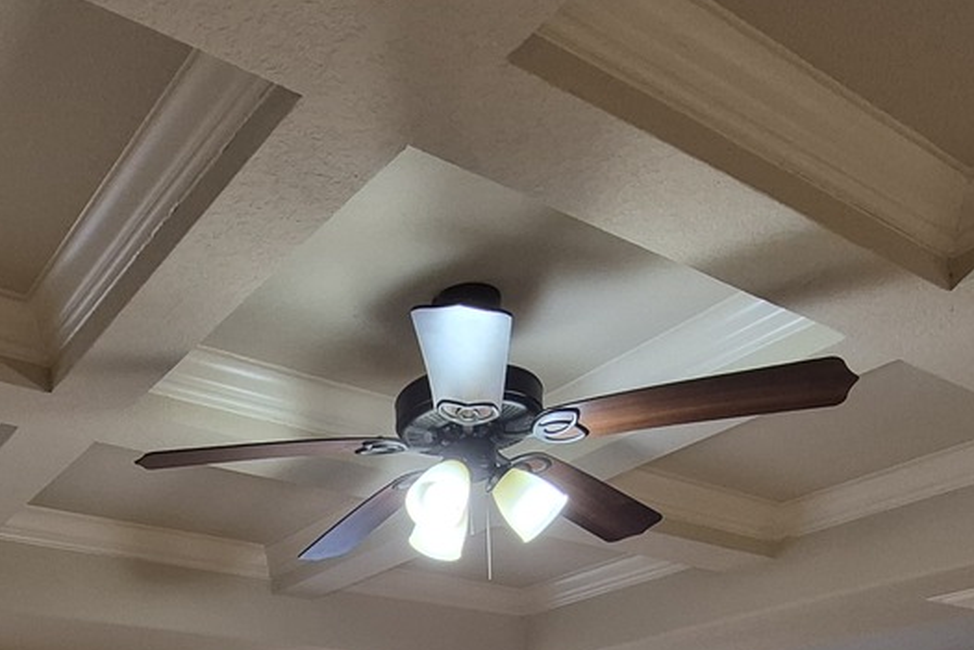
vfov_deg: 29.7
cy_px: 817
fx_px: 1001
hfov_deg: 49.9
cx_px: 252
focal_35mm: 37
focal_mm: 1.74
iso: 125
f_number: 2.2
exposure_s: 1/60
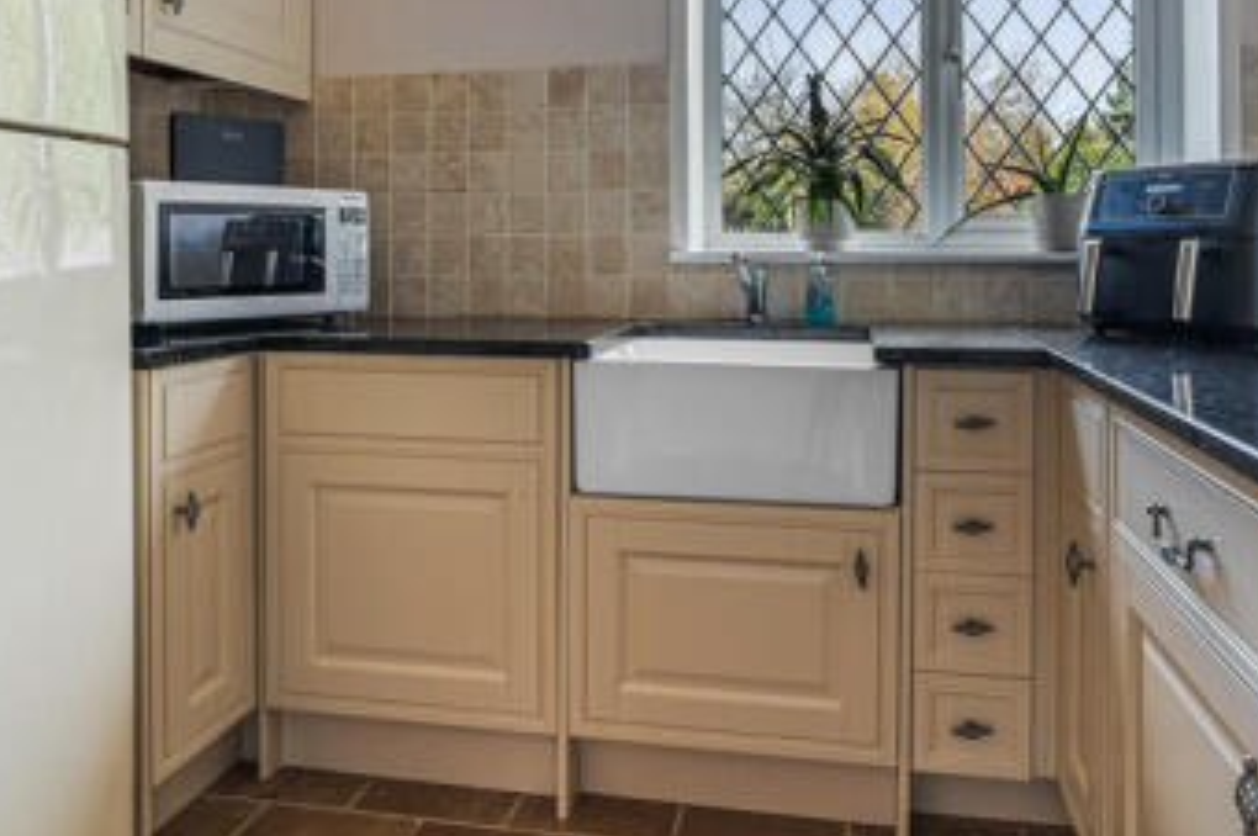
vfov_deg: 46.5
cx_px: 692
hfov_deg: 67.3
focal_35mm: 27
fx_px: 943
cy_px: 229
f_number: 8
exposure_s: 1/2
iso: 400
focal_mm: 14
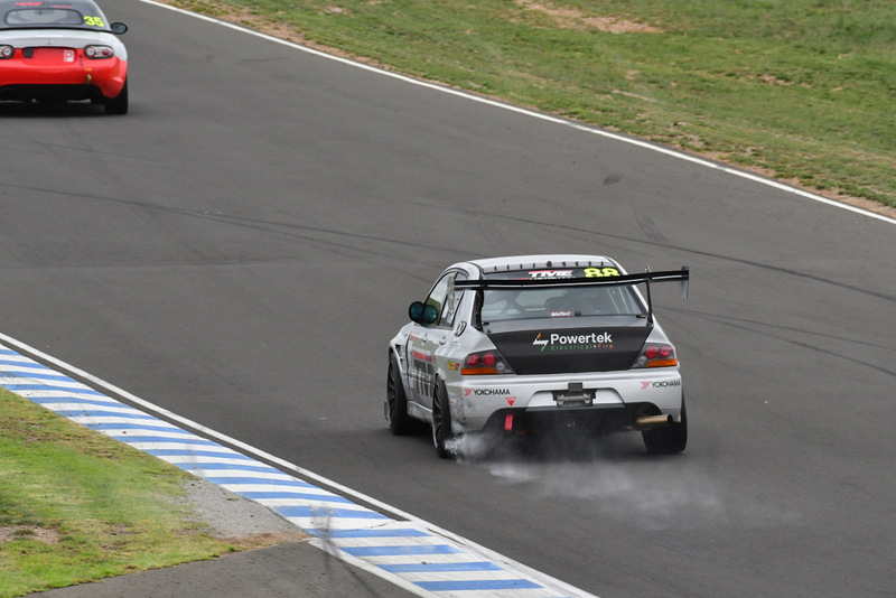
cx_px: 448
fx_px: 16432
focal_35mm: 660
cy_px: 299
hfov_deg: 3.1
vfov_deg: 2.1
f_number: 11
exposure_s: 1/640
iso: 800
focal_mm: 440
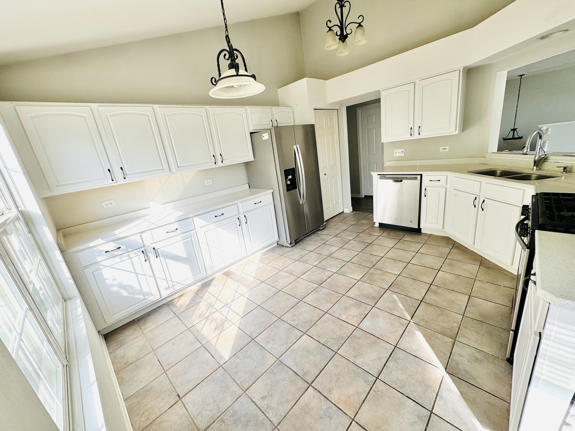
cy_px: 216
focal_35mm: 14
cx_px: 288
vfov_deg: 85.7
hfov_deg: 102.1
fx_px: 233
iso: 40
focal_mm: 2.22
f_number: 2.2
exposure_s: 1/286
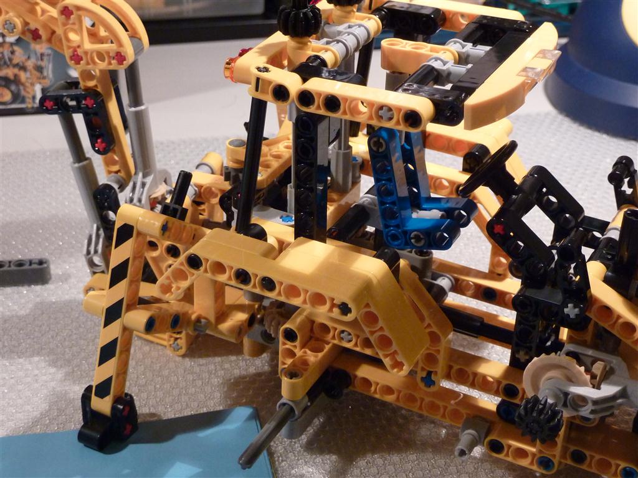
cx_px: 319
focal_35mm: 63
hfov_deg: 30.7
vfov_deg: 23.3
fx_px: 1161
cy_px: 239
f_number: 4
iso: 400
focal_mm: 10.3
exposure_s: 1/15
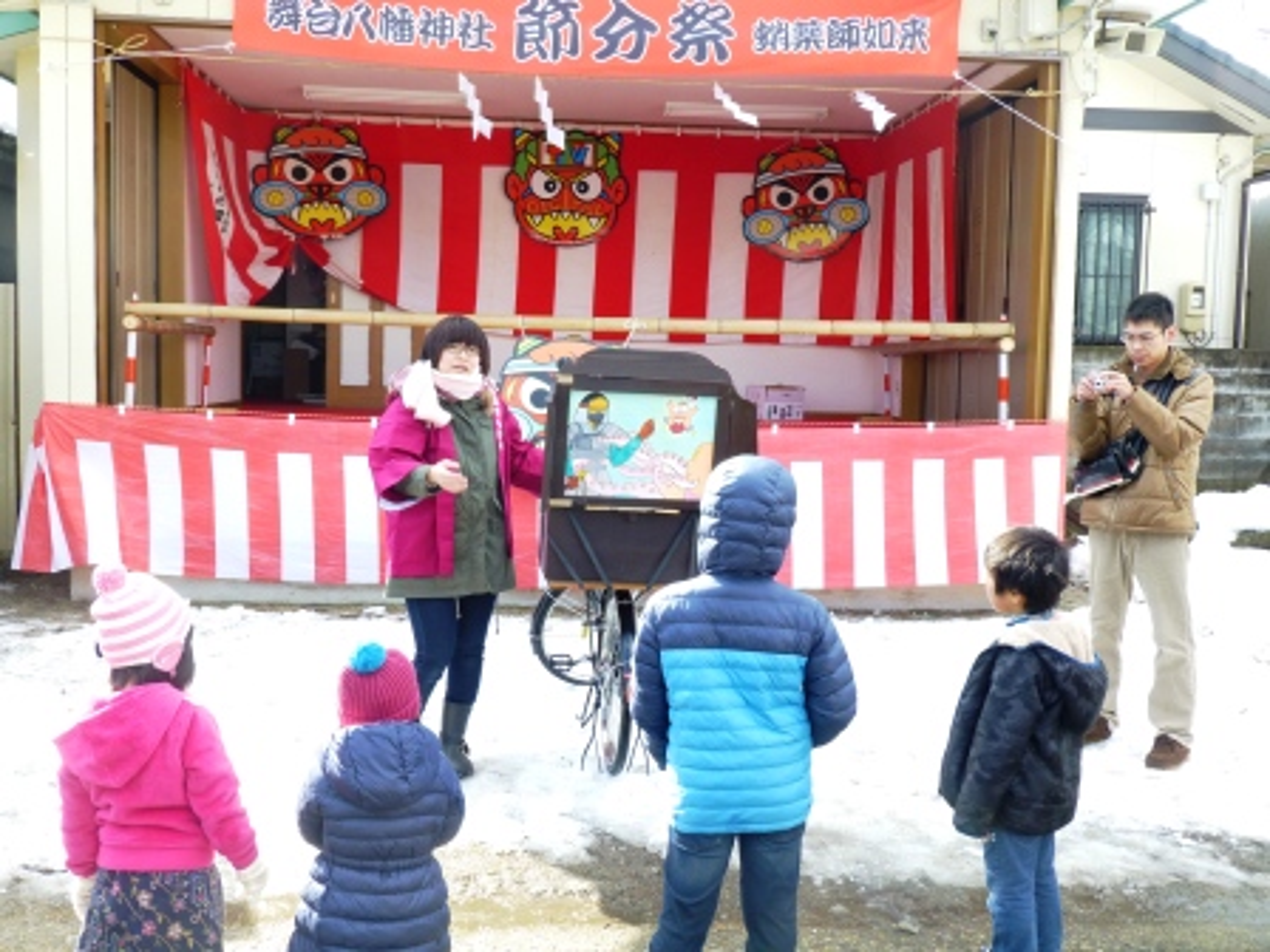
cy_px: 476
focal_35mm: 34
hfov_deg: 54.0
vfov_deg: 41.8
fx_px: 1247
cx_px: 635
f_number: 3.7
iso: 100
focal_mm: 6.1
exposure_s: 1/125
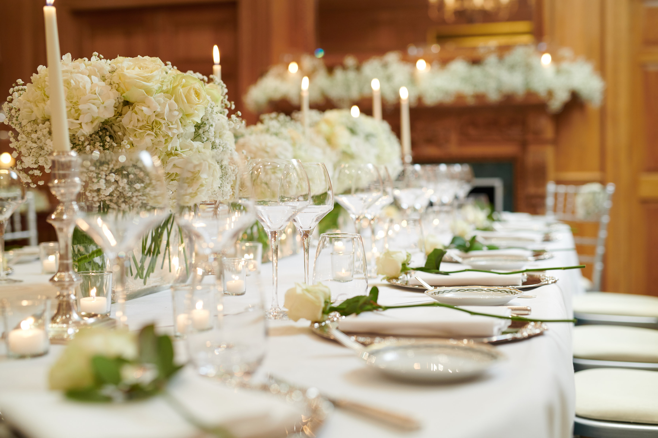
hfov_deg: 39.6
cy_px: 219
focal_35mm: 50
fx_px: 914
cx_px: 329
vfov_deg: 27.0
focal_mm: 50
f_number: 2.8
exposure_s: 1/100
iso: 800
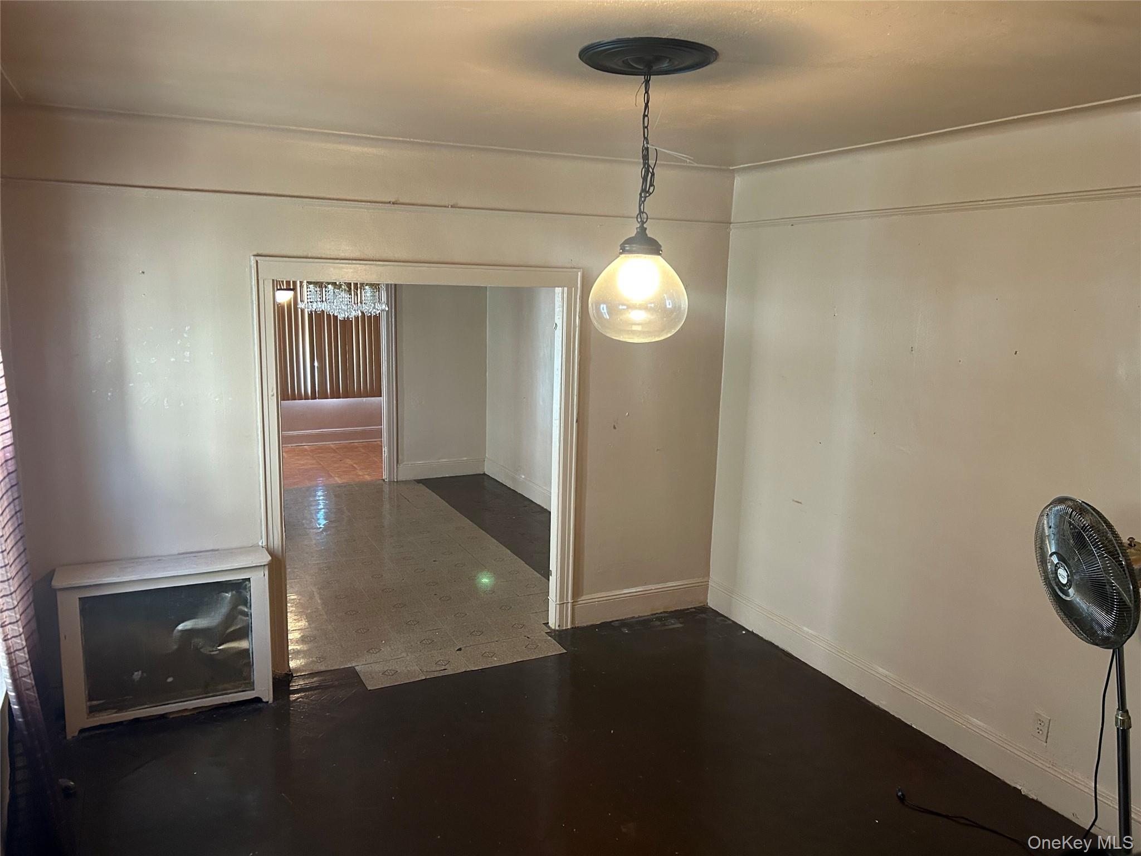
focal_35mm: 26
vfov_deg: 53.1
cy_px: 428
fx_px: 857
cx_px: 570
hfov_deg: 67.3
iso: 320
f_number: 1.5
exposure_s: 1/60
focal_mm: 5.7
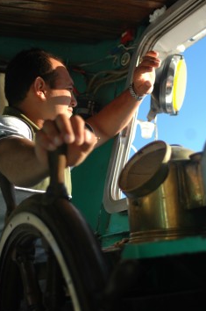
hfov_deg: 17.2
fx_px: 680
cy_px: 148
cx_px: 92
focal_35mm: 79
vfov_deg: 25.7
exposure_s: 1/160
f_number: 2.8
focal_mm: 46
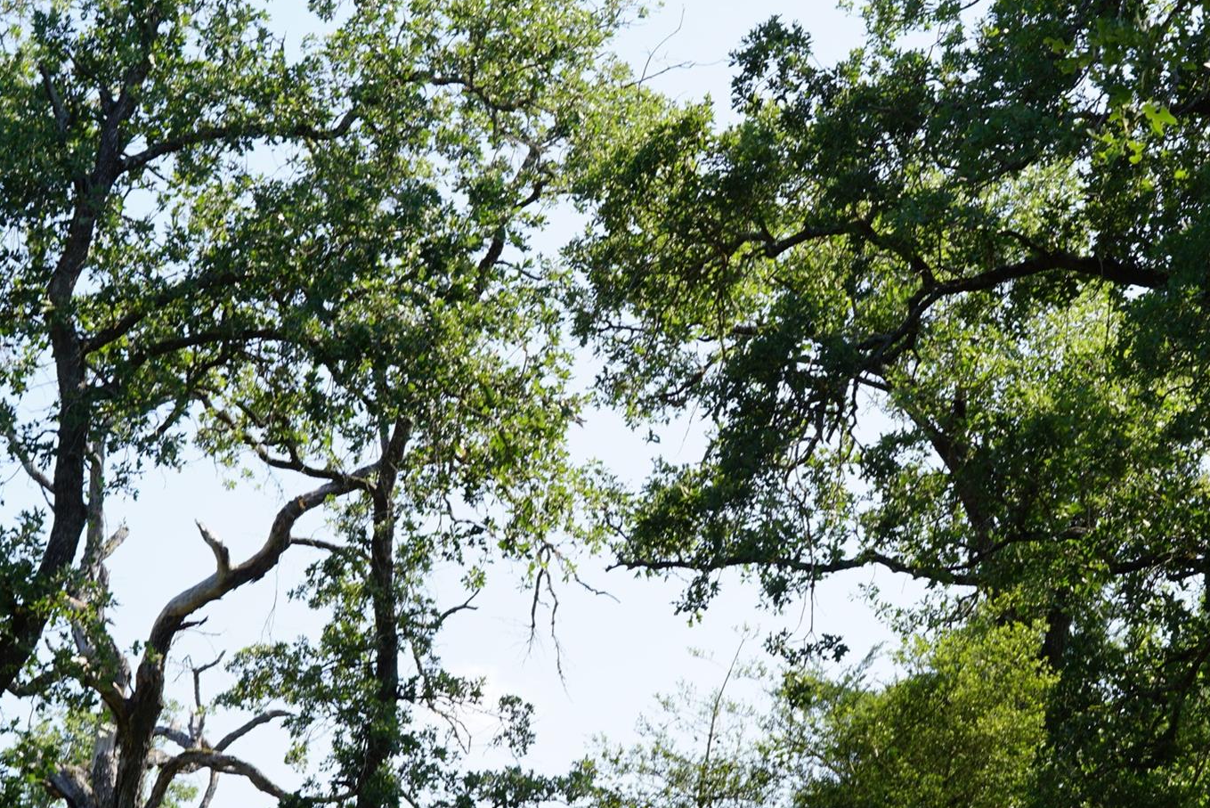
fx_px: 3799
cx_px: 797
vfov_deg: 12.1
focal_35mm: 113
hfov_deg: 18.1
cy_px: 555
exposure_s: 1/100
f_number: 9
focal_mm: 50
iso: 100
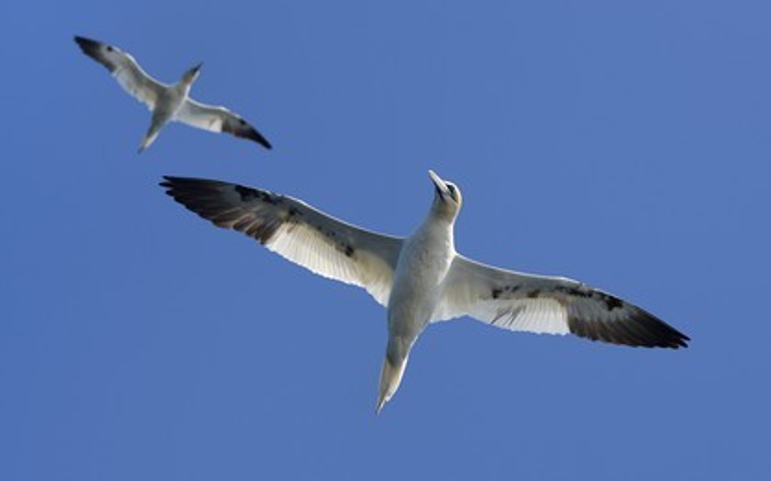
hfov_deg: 18.5
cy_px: 240
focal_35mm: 113
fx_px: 2373
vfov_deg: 11.6
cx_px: 386
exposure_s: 1/1600
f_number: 7.1
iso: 400
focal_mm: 110
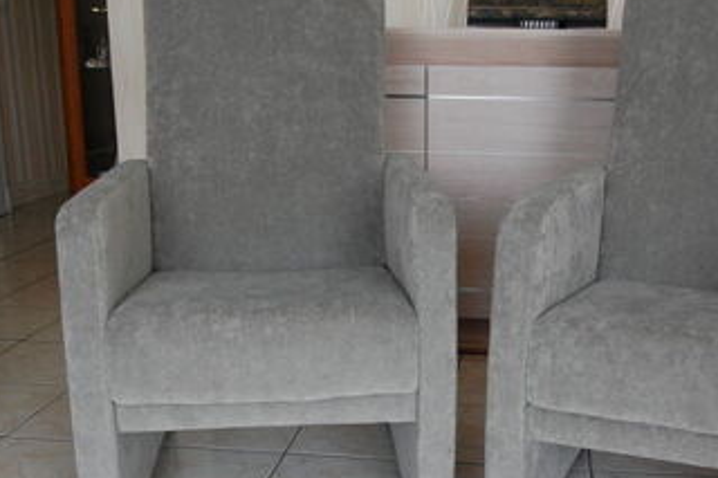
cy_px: 304
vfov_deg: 29.7
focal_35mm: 45
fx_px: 897
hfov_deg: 43.3
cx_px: 449
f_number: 7.1
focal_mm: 20
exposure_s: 1/25
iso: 800
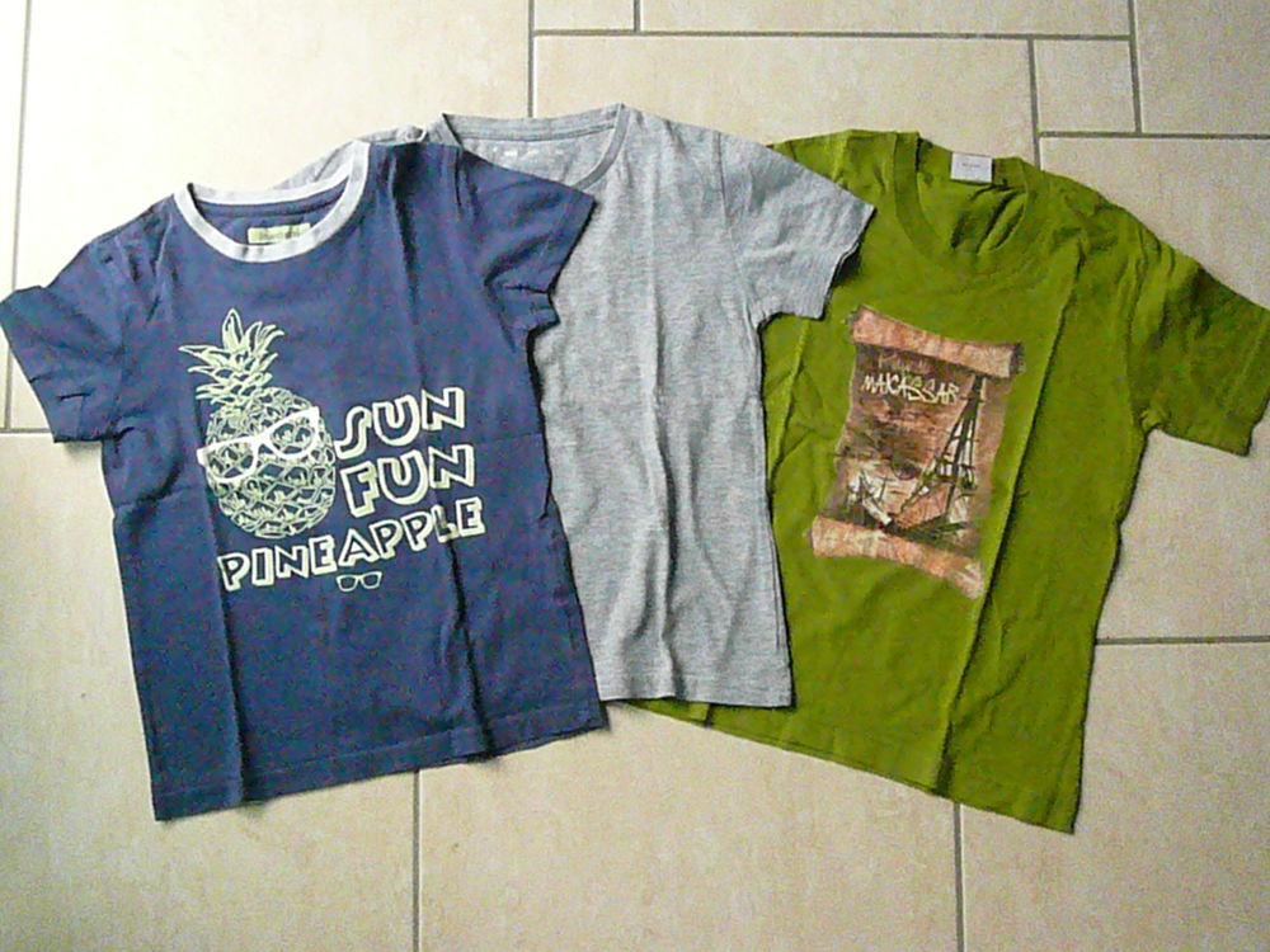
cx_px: 635
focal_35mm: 39
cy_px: 476
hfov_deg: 47.9
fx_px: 1431
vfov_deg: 36.8
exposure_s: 1/500
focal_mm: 6.4
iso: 3200
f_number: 9
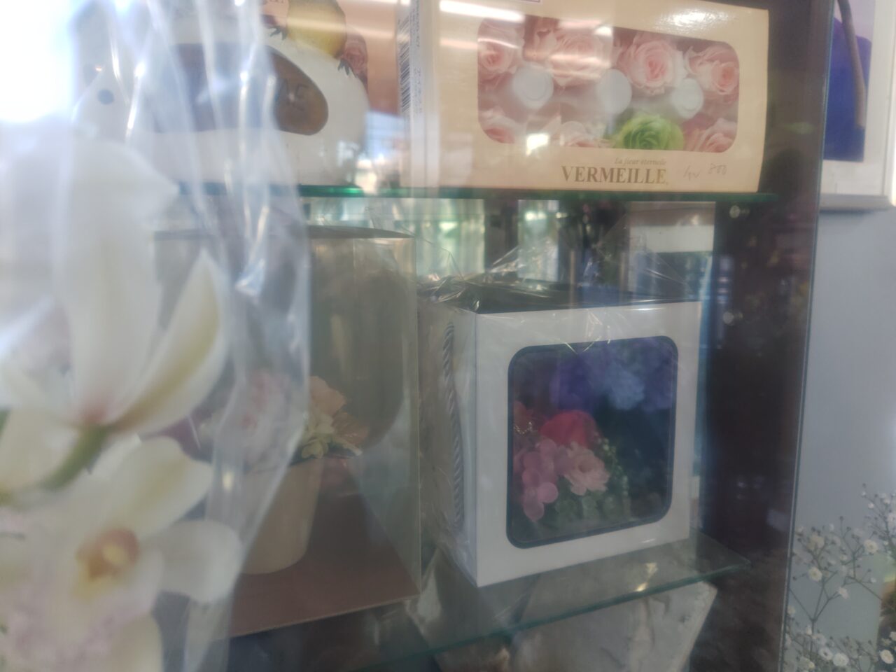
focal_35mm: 23
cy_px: 336
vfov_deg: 58.9
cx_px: 448
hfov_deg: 73.9
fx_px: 595
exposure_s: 1/50
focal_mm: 5.56
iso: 140
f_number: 1.9
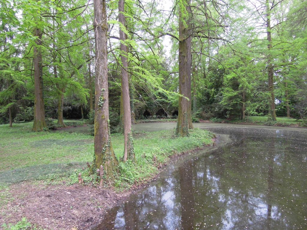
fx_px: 213
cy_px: 115
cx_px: 154
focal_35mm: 24
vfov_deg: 56.8
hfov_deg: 71.6
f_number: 2.8
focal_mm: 4.3
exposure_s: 1/30
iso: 250
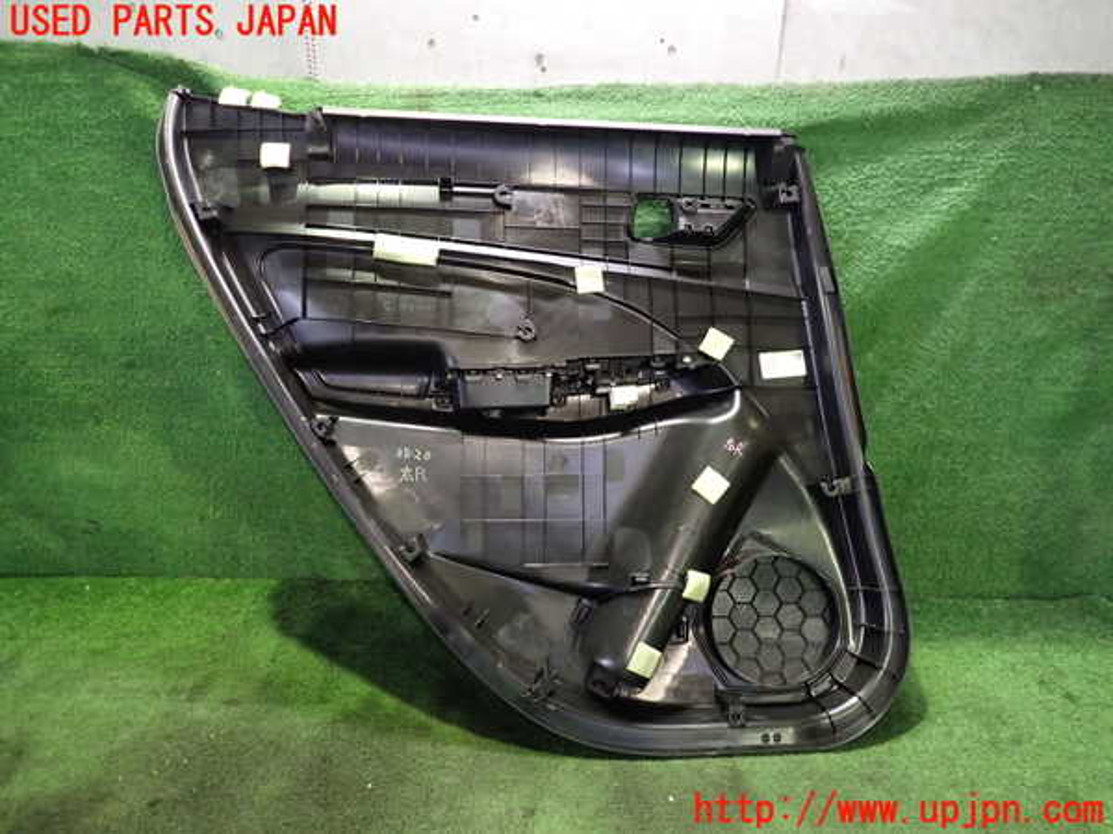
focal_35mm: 25
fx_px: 804
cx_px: 556
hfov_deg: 69.4
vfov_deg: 54.9
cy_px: 417
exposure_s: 1/25
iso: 800
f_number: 2
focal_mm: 4.5
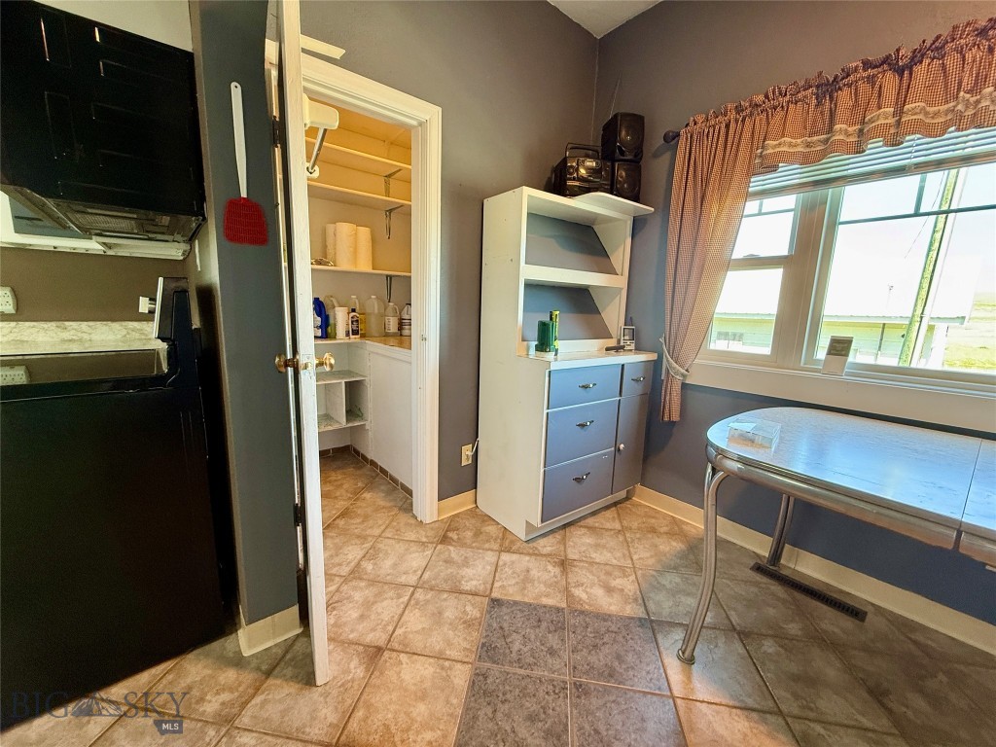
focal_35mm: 14
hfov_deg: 102.1
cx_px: 498
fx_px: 403
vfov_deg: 85.7
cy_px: 374
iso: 200
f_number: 2.2
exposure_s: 1/60
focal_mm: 2.22
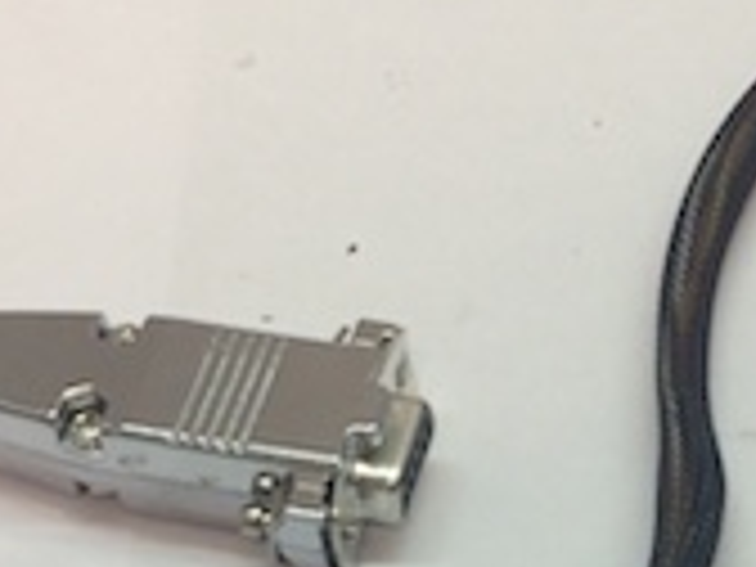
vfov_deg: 10.6
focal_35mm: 135
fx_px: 2948
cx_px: 812
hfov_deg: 14.3
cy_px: 868
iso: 50
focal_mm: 4.15
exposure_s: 1/50
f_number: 2.2
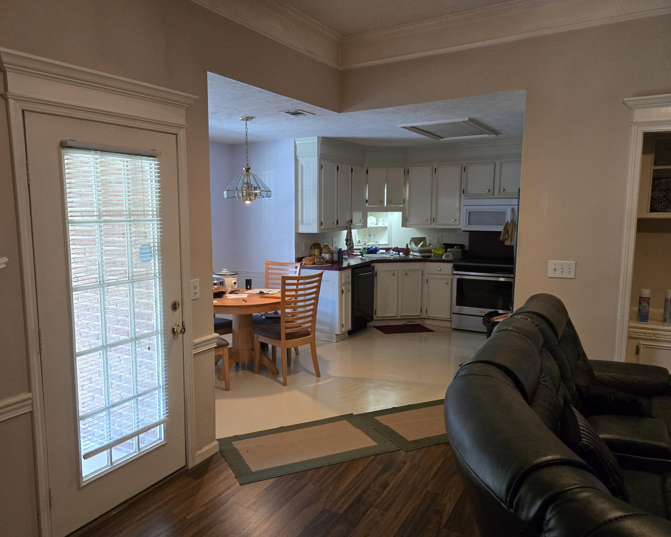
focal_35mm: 26
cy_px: 291
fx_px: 516
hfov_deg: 65.7
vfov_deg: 54.9
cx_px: 284
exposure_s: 1/120
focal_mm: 5.4
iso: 500
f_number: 1.8
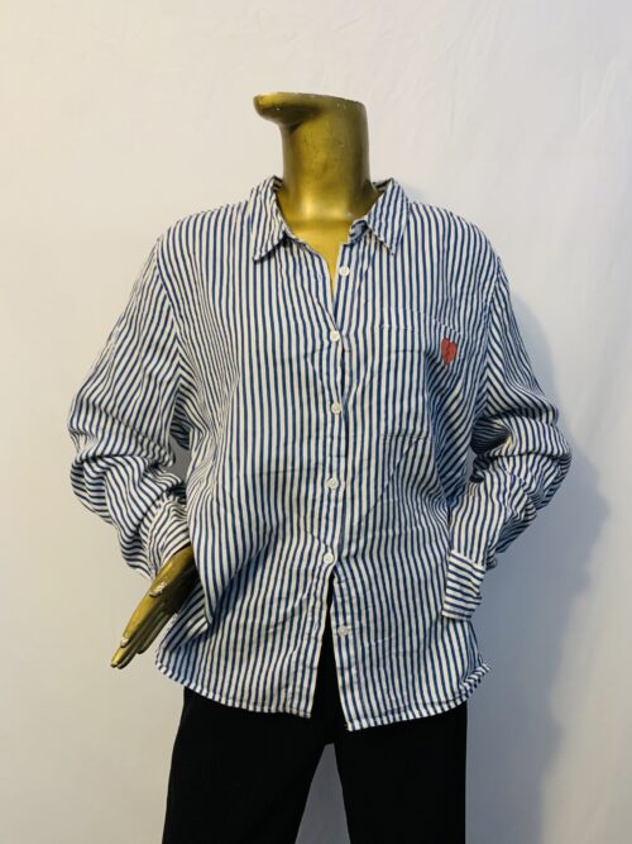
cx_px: 316
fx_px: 633
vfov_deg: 67.3
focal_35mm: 26
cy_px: 422
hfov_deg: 53.0
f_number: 1.8
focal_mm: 4.25
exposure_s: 1/30
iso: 250
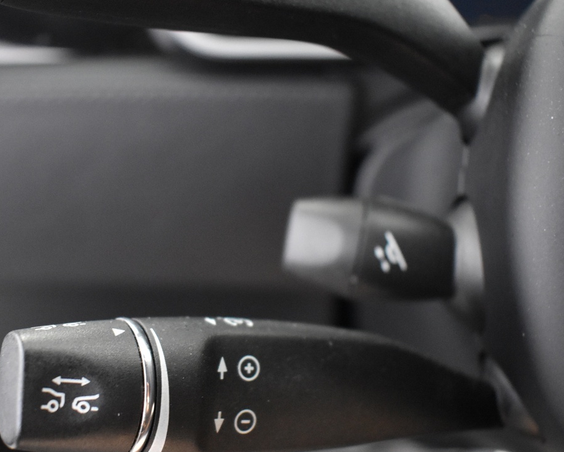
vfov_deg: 33.2
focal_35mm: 45
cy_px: 300
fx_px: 751
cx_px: 228
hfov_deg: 41.0
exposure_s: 1/10
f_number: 3.5
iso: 3200
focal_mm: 18
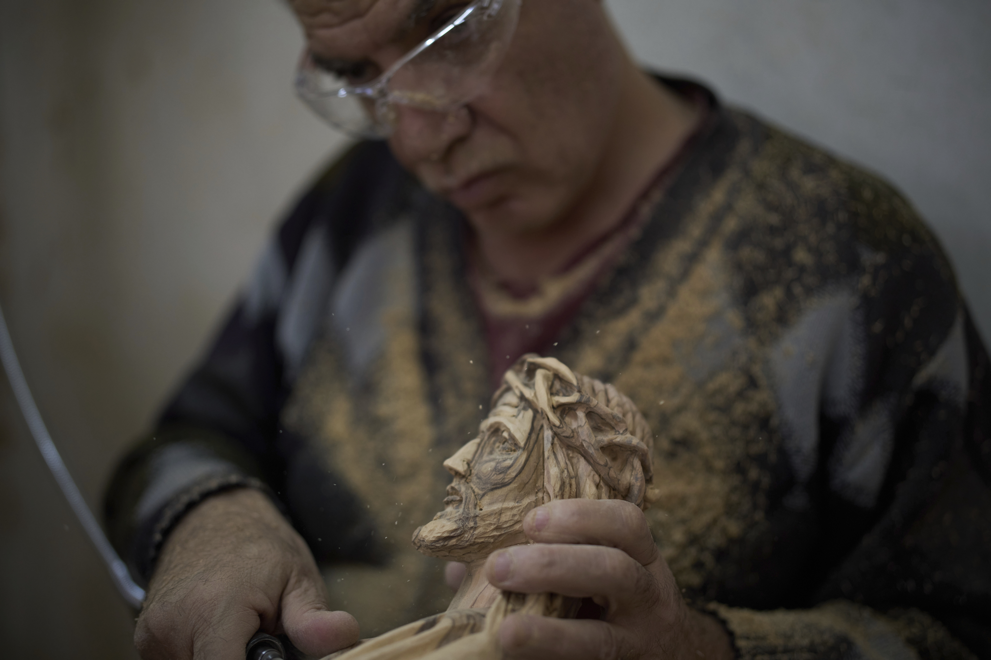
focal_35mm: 50
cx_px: 496
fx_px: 1376
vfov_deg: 27.0
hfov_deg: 39.6
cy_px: 330
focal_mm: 50
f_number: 1.4
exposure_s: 1/1600
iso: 800
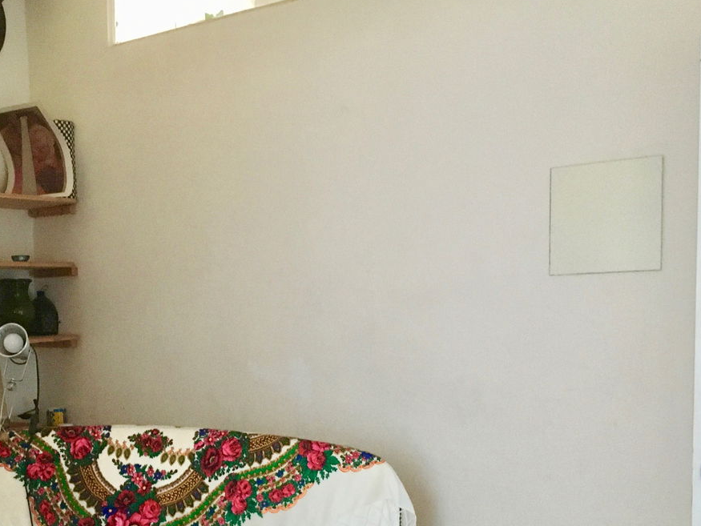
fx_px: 1074
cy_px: 404
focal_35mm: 53
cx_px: 144
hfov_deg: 35.1
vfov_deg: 27.1
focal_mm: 4.15
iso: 250
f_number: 2.2
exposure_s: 1/17
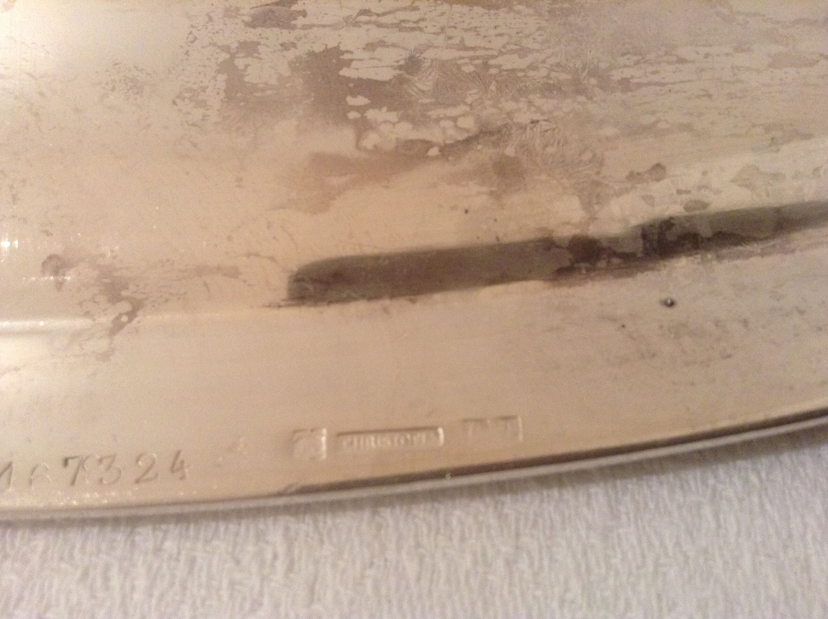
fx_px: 788
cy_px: 310
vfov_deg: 42.8
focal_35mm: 33
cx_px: 414
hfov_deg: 55.4
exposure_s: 1/17
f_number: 2.4
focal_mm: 3.3
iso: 200
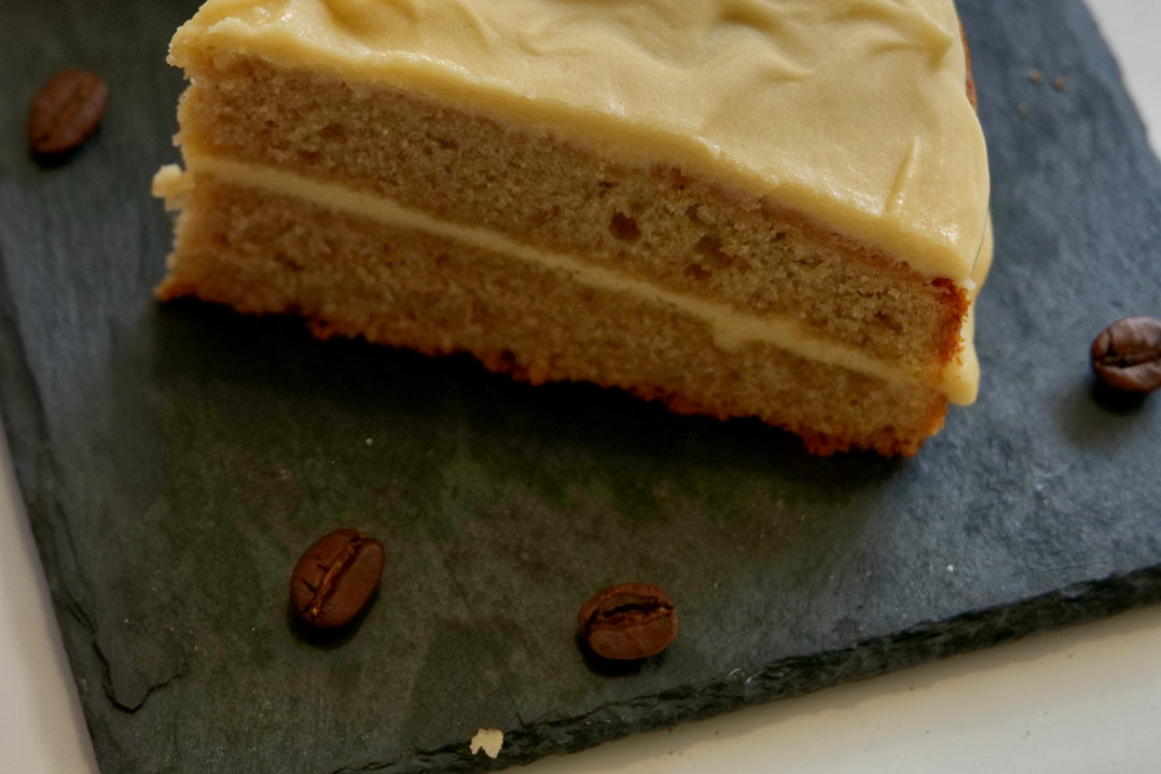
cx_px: 137
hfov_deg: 18.8
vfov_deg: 12.7
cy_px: 105
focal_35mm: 107
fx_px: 3450
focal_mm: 60
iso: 1000
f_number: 7.1
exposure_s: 1/80
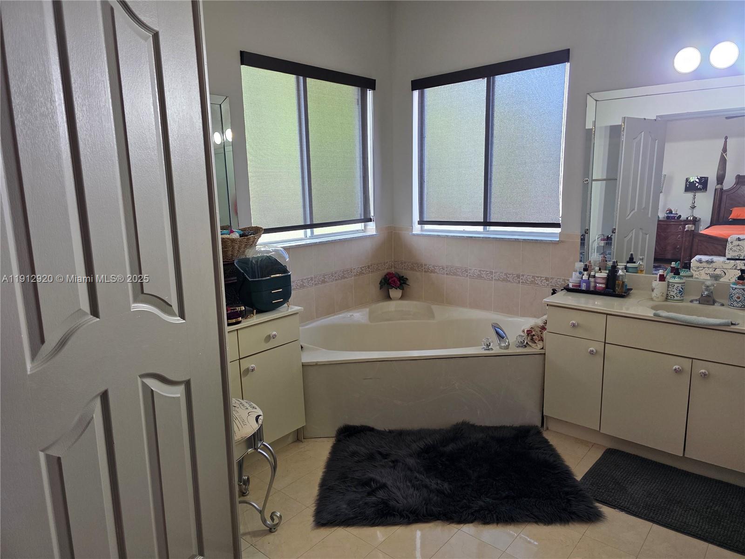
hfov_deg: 73.9
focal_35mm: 23
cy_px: 280
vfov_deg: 58.9
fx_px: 495
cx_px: 372
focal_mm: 6.3
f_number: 1.7
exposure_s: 1/120
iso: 125
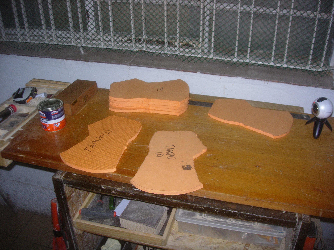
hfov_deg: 49.0
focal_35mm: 38
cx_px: 167
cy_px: 125
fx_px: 367
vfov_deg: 37.7
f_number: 2.8
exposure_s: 1/64
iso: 79
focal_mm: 7.8
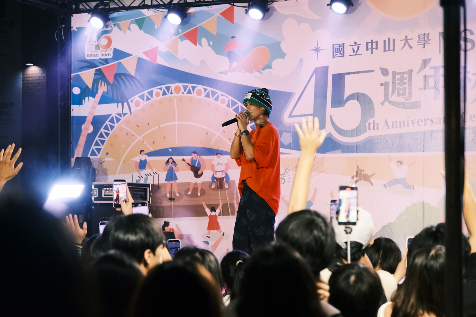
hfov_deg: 17.1
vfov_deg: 11.4
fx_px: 1587
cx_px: 238
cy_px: 158
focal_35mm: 120
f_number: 4
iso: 2500
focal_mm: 80
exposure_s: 1/160
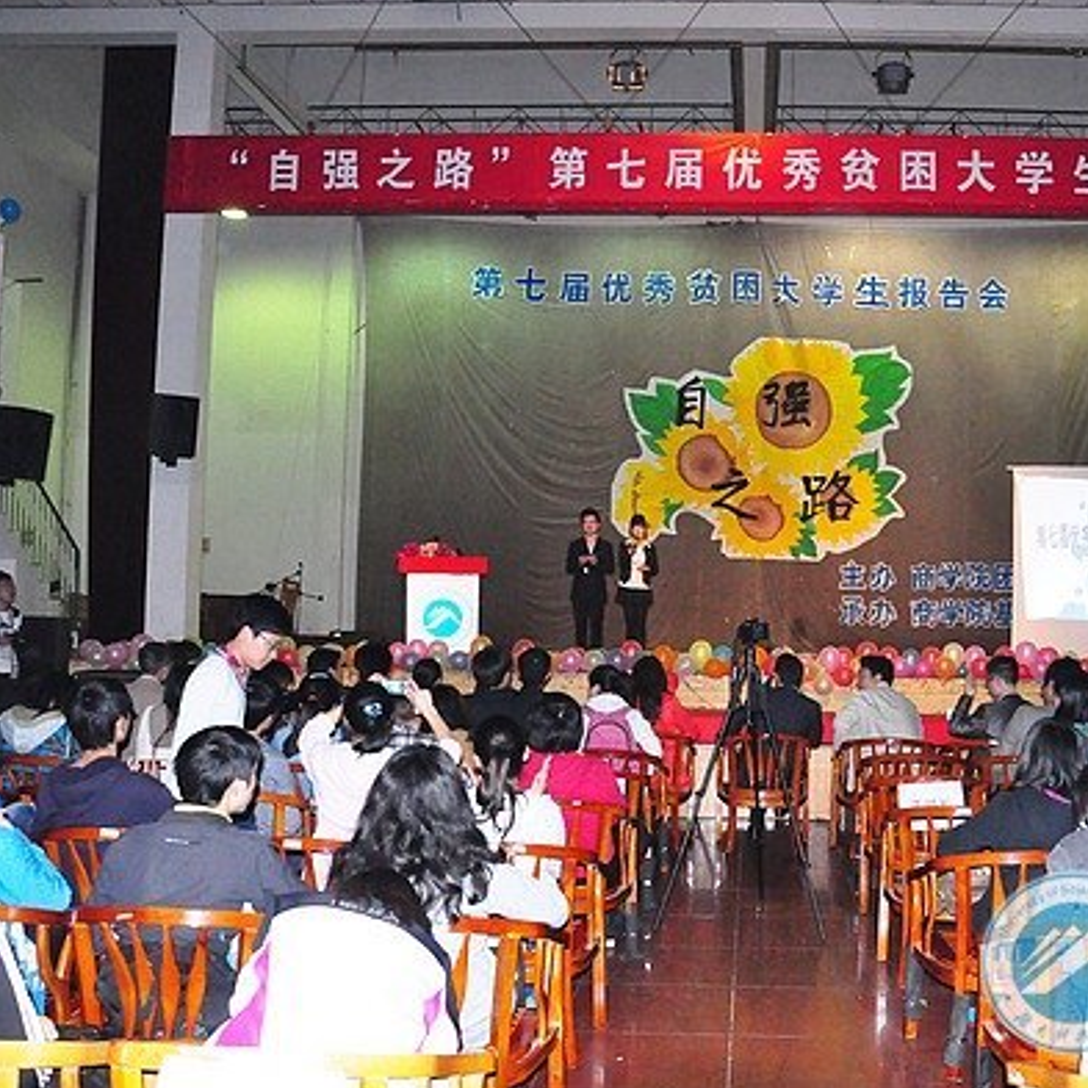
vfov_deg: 47.2
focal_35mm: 35
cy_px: 544
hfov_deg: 46.4
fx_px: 1245
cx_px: 734
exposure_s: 1/60
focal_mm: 18
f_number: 3.5
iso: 3200
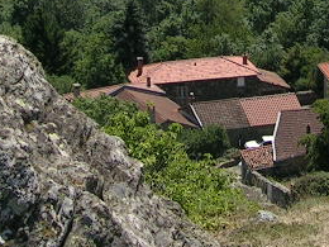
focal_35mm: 138
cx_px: 287
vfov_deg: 10.4
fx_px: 1312
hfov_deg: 14.2
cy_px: -120
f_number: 4.8
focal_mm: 5.4
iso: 50
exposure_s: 1/471
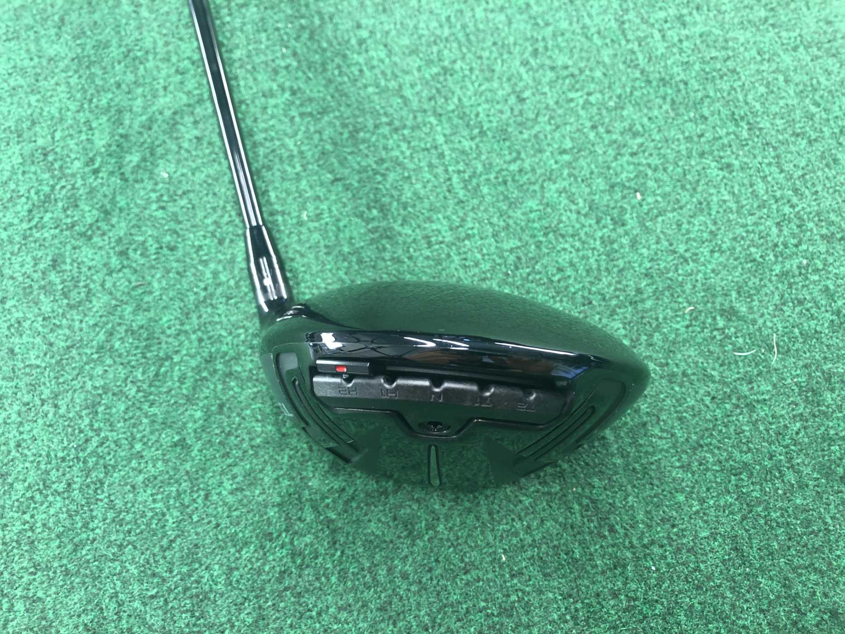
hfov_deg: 63.4
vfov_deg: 49.7
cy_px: 317
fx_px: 683
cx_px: 422
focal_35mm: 28
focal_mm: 3.99
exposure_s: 1/33
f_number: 1.8
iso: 32
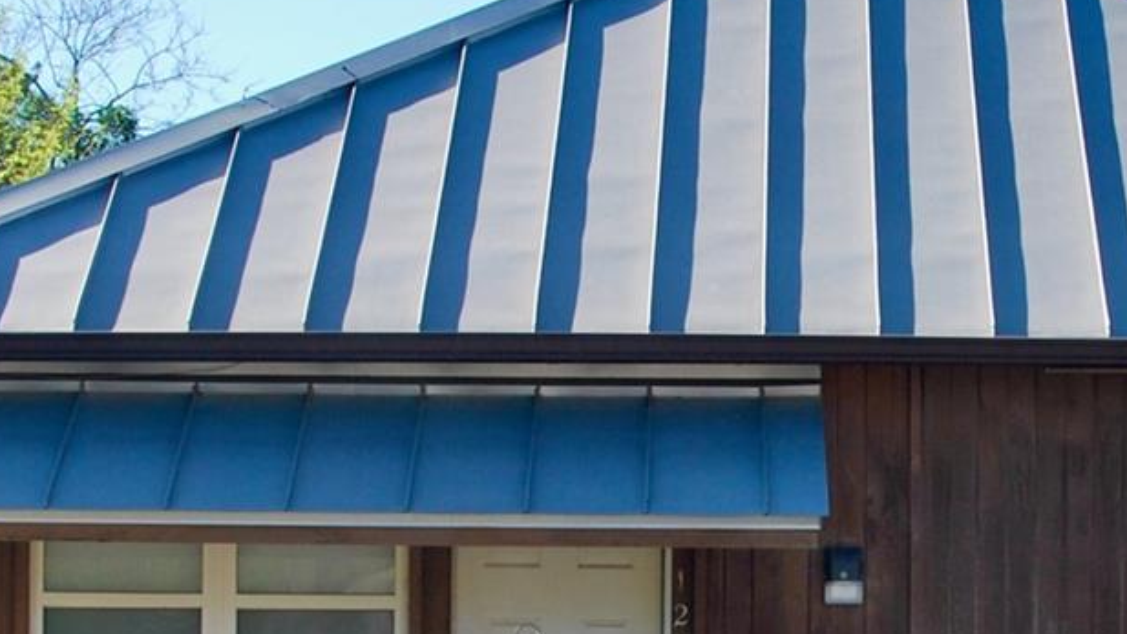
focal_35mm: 167
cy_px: 610
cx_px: 795
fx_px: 4990
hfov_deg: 12.9
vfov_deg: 7.2
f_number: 7.1
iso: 100
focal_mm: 32
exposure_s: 1/200
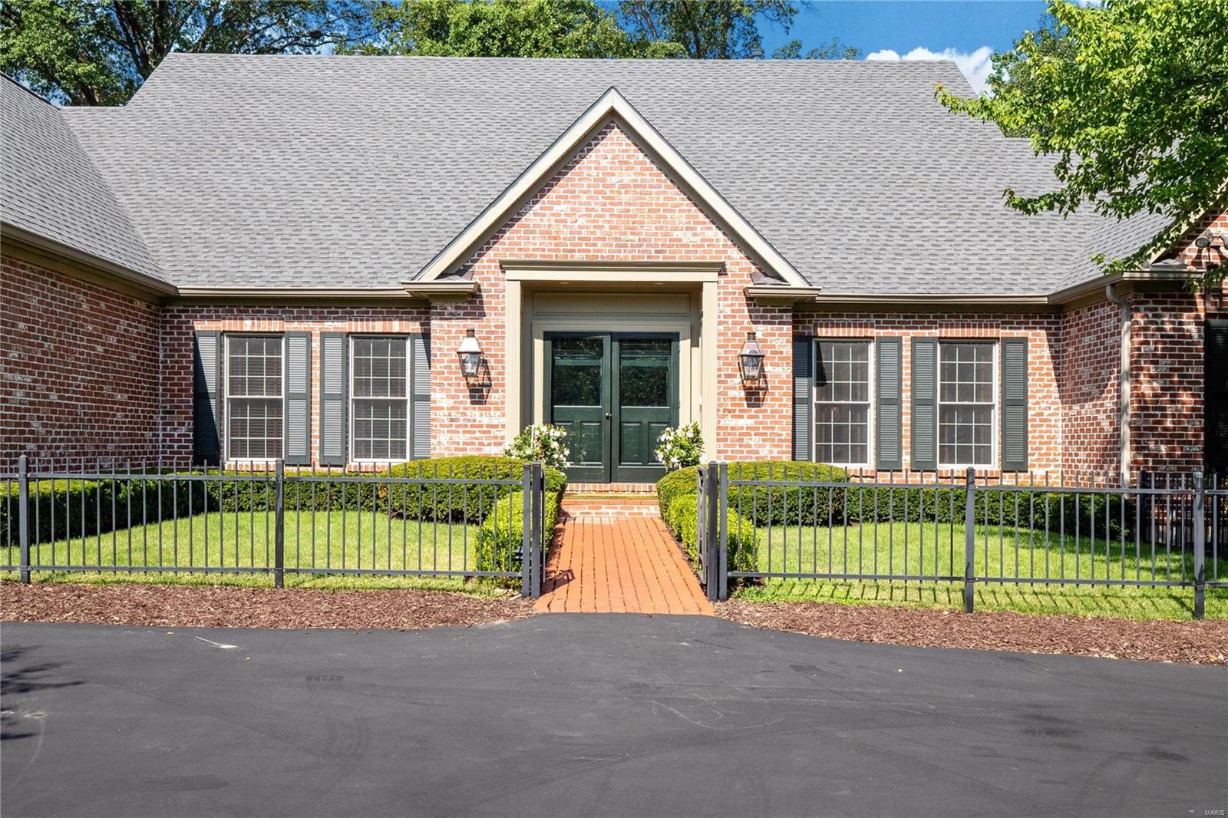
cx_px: 614
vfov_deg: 36.9
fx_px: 1228
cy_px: 409
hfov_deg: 53.1
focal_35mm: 36
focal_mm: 18
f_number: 8
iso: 400
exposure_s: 1/640
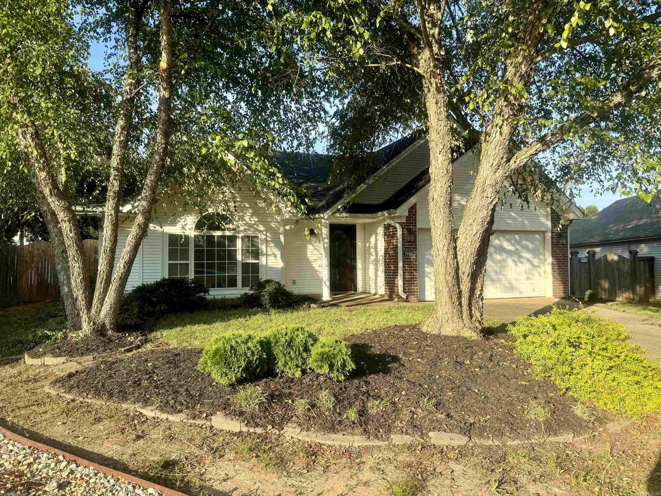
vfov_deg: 56.8
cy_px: 248
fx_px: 458
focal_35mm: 24
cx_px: 330
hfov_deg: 71.6
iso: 80
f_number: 1.78
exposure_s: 1/1456
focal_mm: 6.76
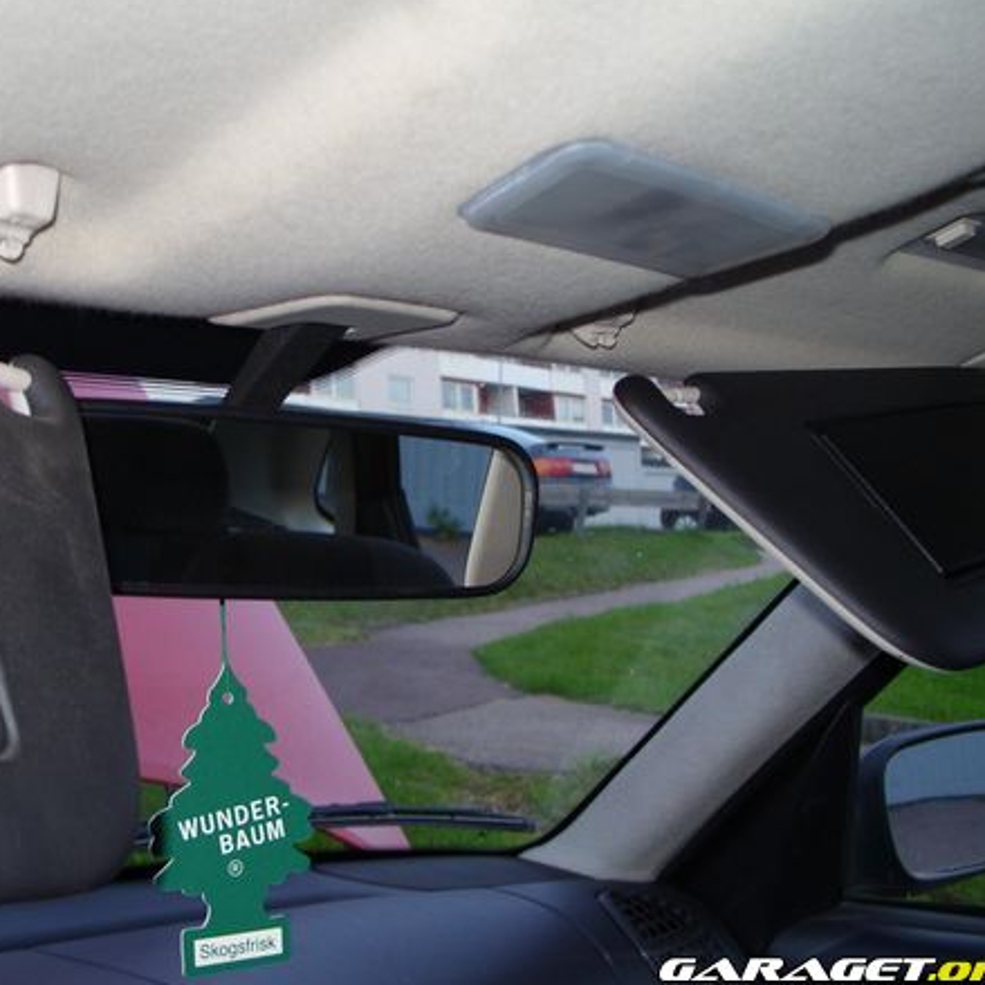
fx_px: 1577
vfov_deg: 34.7
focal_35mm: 49
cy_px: 453
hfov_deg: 34.3
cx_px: 325
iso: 50
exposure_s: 1/30
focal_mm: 7.8
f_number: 2.8
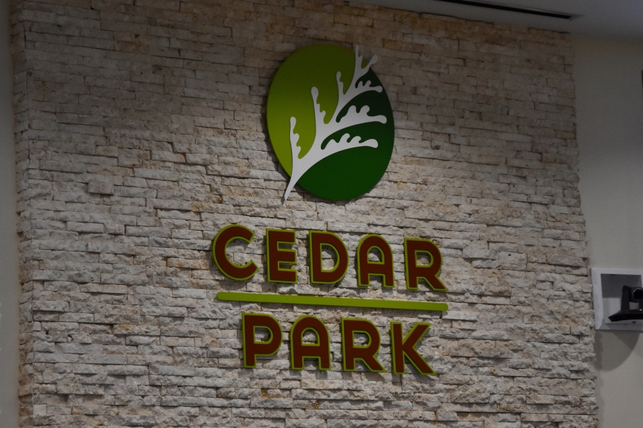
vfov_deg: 13.0
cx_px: 322
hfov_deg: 19.5
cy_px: 214
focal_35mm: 105
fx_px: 1875
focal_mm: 70
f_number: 4.5
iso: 1600
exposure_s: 1/100
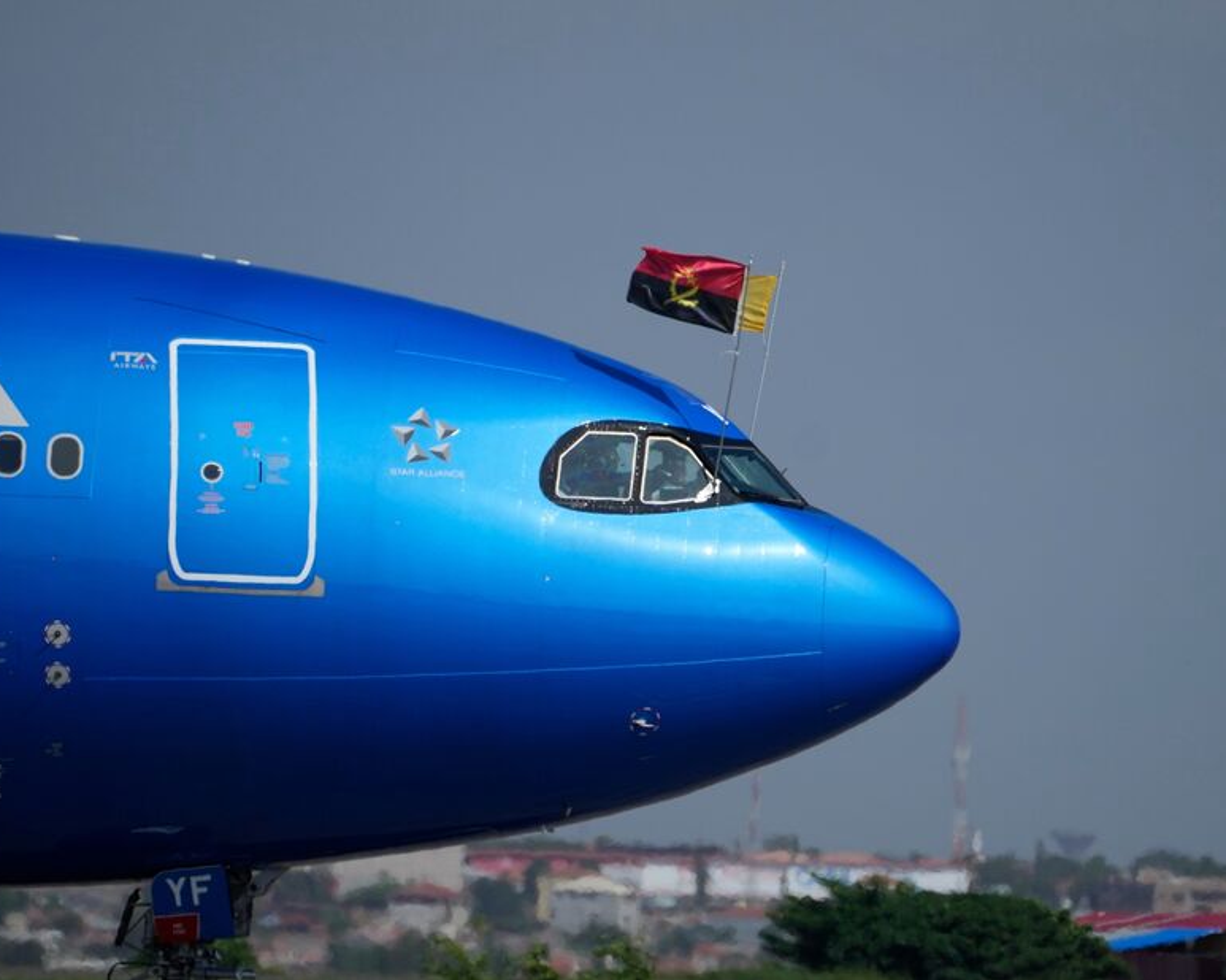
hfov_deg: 2.9
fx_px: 24631
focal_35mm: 679
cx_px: 690
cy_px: 489
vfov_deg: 2.3
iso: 400
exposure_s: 1/5000
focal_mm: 400
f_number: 5.6
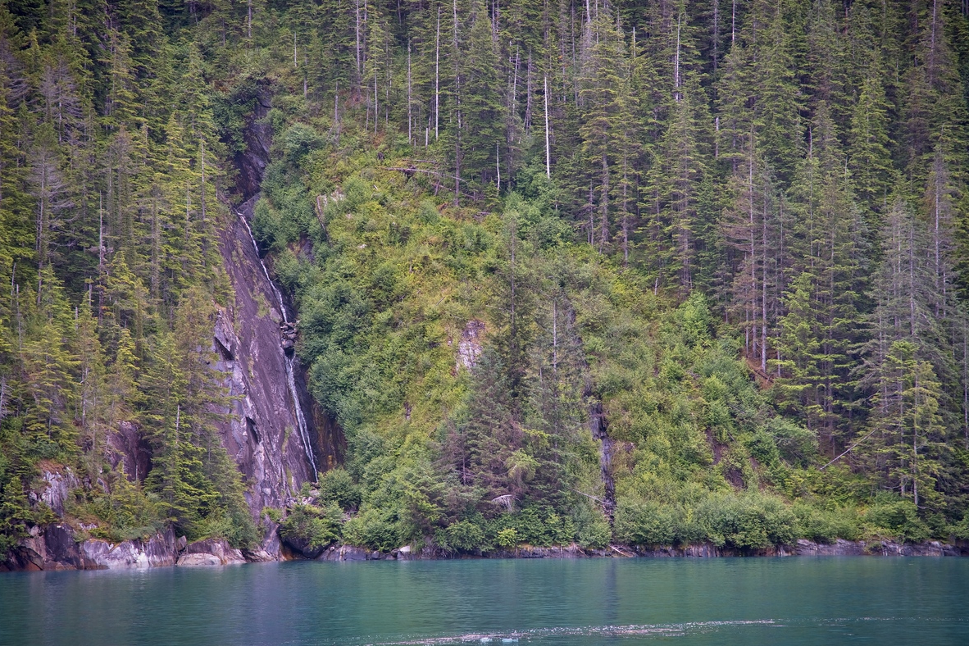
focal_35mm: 130
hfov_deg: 15.8
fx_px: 3499
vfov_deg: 10.5
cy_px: 307
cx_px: 486
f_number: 4
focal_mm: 120
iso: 320
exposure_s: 1/250
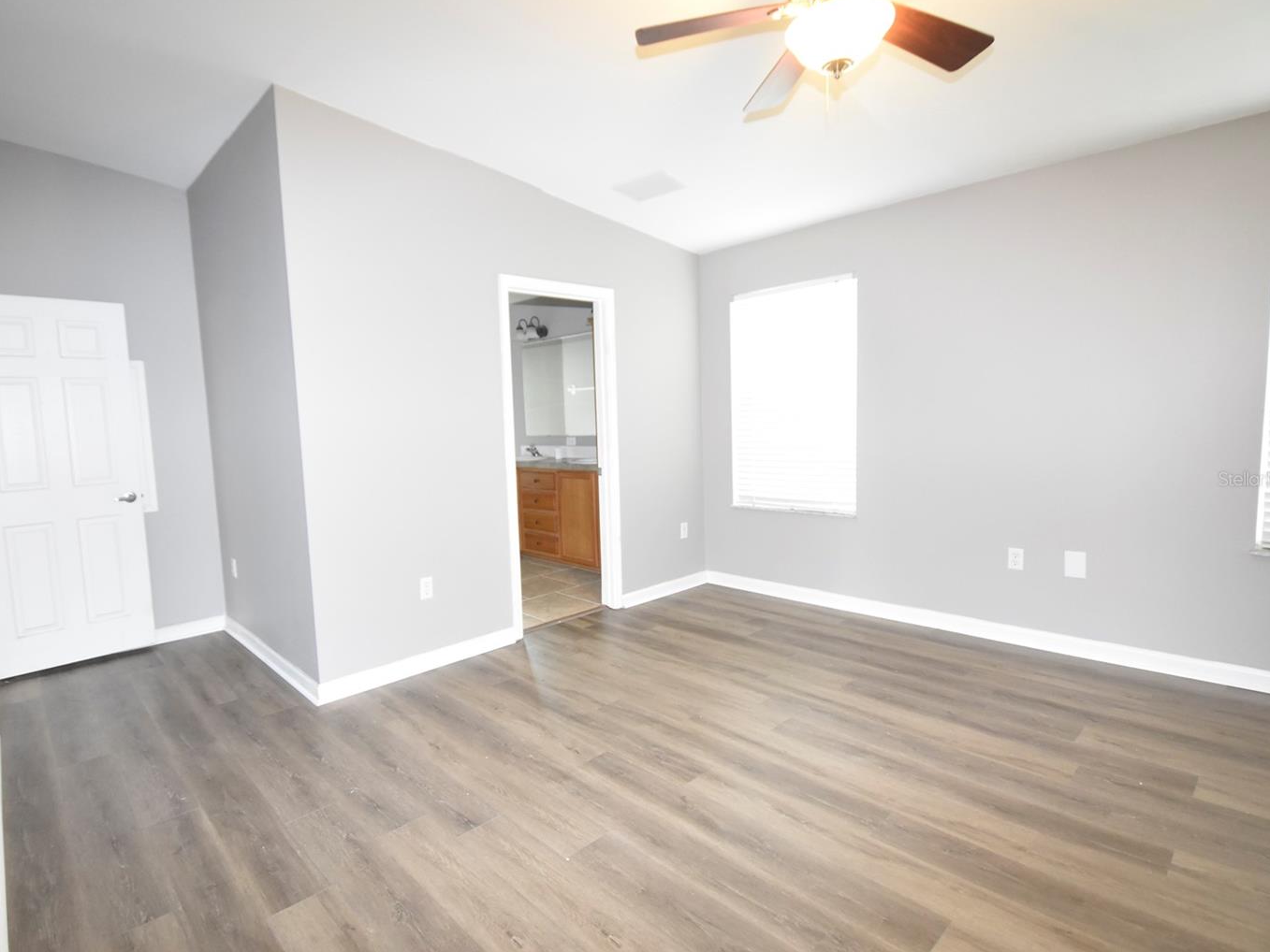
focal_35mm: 17
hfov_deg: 90.5
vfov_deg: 74.7
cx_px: 553
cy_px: 479
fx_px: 624
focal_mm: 10
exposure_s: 1/60
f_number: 3.5
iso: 1800
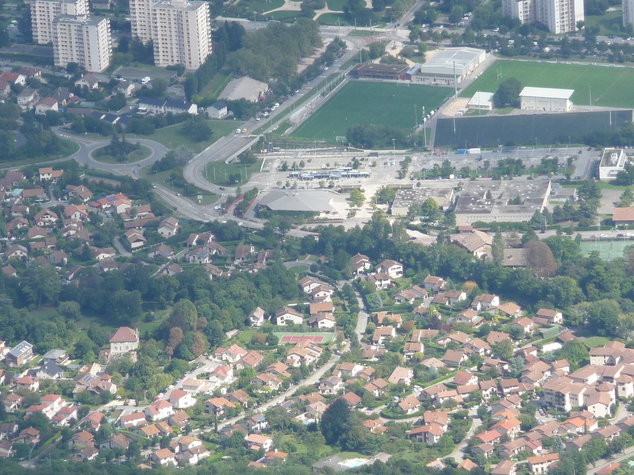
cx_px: 317
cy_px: 238
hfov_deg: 4.4
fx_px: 8169
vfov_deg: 3.3
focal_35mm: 446
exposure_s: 1/320
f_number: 4.9
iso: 100
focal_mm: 47
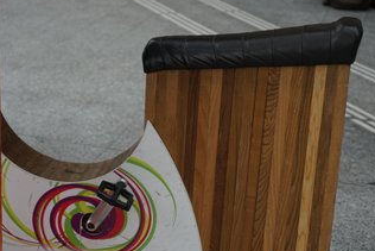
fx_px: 855
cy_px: 173
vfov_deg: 16.6
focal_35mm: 82
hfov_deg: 24.7
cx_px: 132
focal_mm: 54
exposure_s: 1/160
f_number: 4
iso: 400
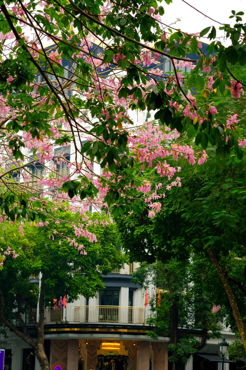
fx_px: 922
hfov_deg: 15.2
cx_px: 123
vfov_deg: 22.6
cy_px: 185
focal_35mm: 90
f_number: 5.6
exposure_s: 1/125
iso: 200
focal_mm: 60
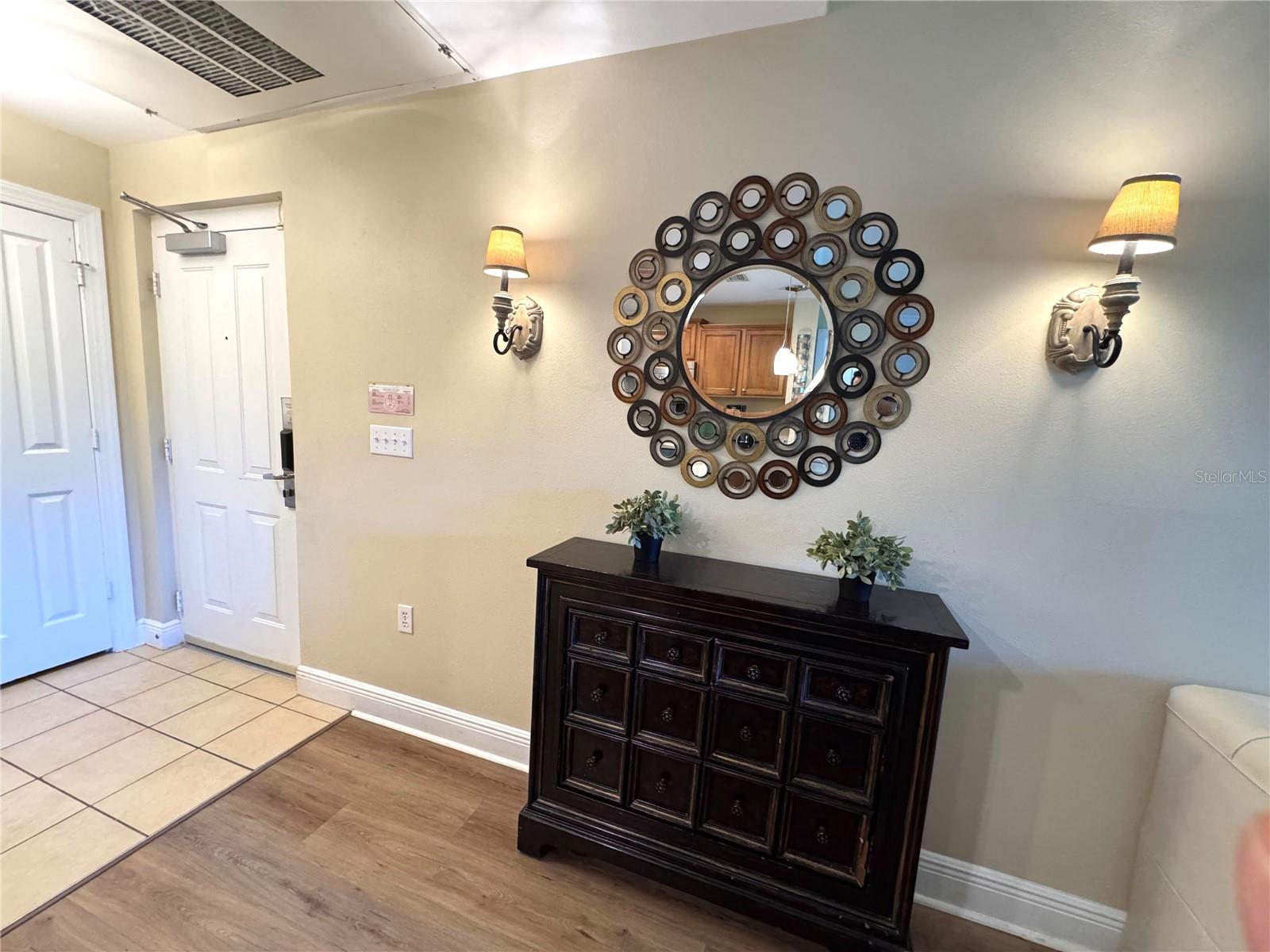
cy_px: 476
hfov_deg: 102.1
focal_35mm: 14
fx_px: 514
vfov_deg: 85.7
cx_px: 635
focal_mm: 2.22
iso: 1000
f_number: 2.2
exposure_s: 1/60
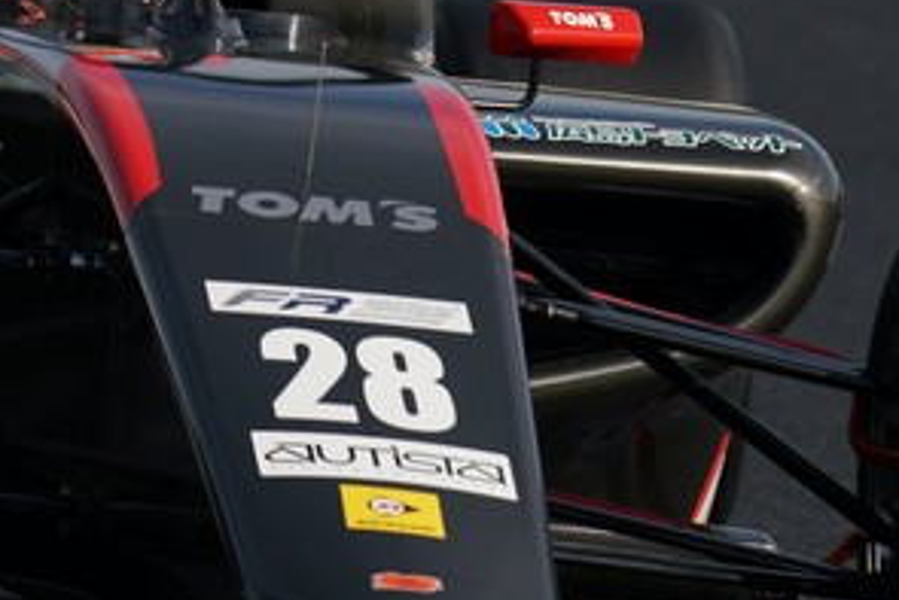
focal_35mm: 1378
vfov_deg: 1.0
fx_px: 34427
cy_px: 55
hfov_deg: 1.5
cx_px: 168
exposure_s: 1/800
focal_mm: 565
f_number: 8
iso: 200
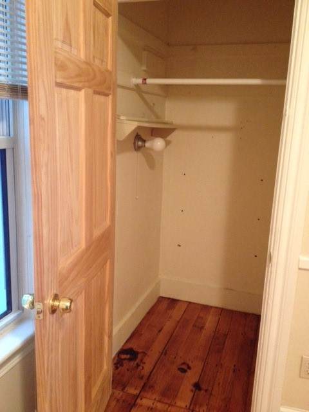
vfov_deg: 52.6
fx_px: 417
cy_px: 206
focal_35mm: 35
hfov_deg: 40.7
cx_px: 154
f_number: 2.4
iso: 400
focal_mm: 4.28
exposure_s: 1/17
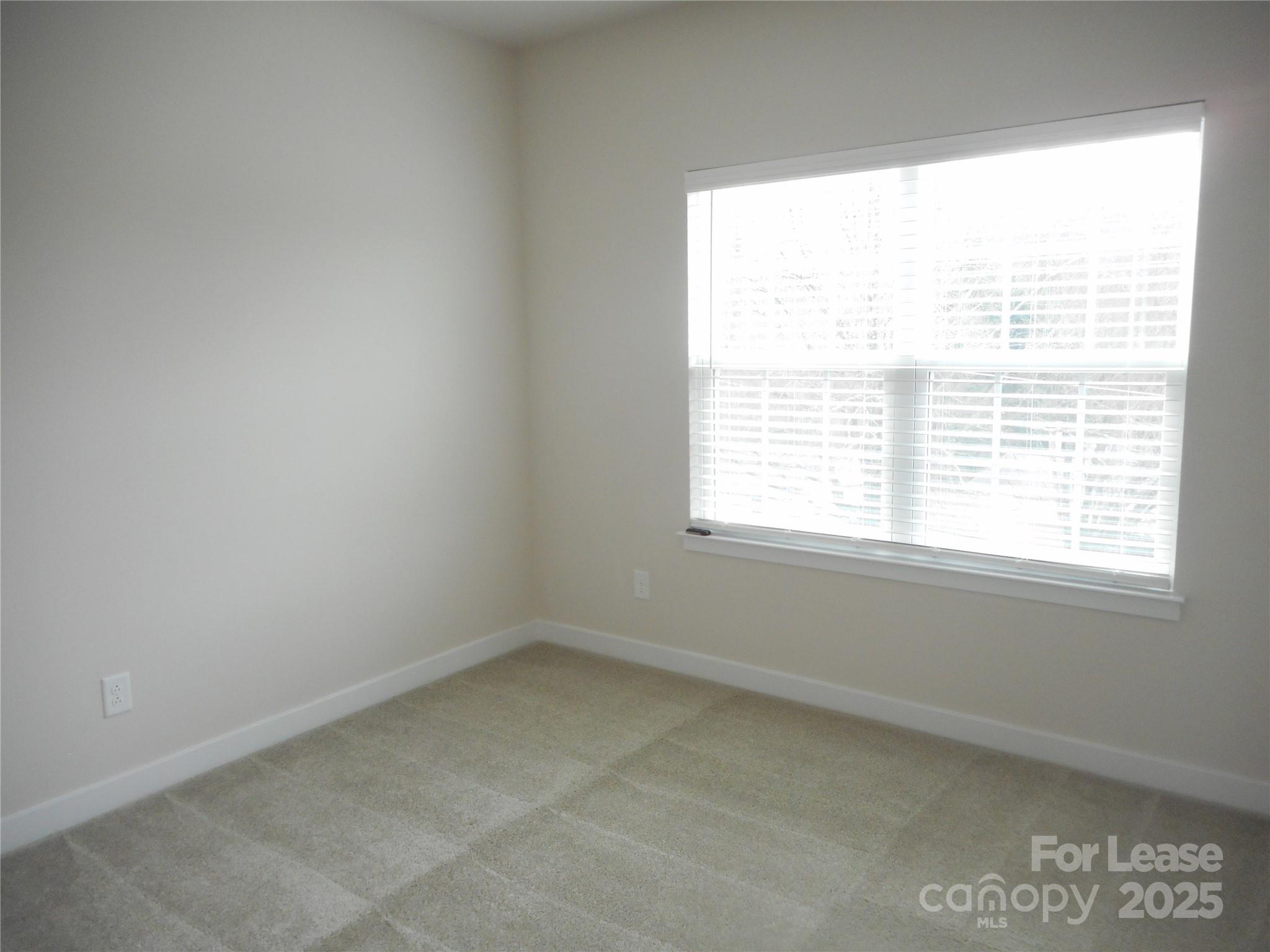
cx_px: 635
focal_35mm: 25
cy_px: 476
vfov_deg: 54.9
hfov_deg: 69.4
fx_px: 917
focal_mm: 4.5
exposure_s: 1/30
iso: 160
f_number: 3.7
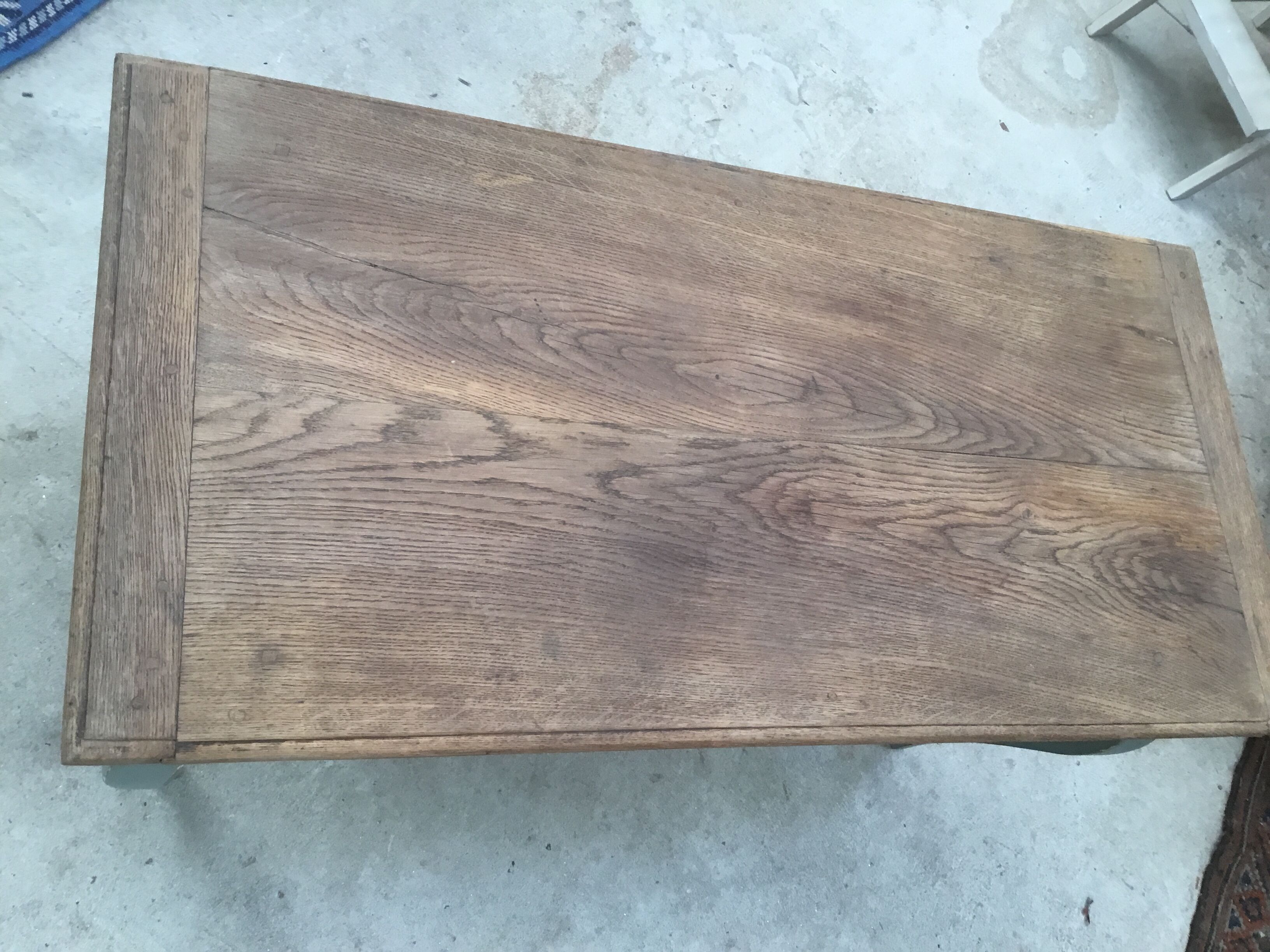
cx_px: 635
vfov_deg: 45.4
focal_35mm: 31
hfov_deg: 58.4
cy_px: 476
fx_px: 1137
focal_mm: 3.3
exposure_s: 1/33
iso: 40
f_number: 2.4
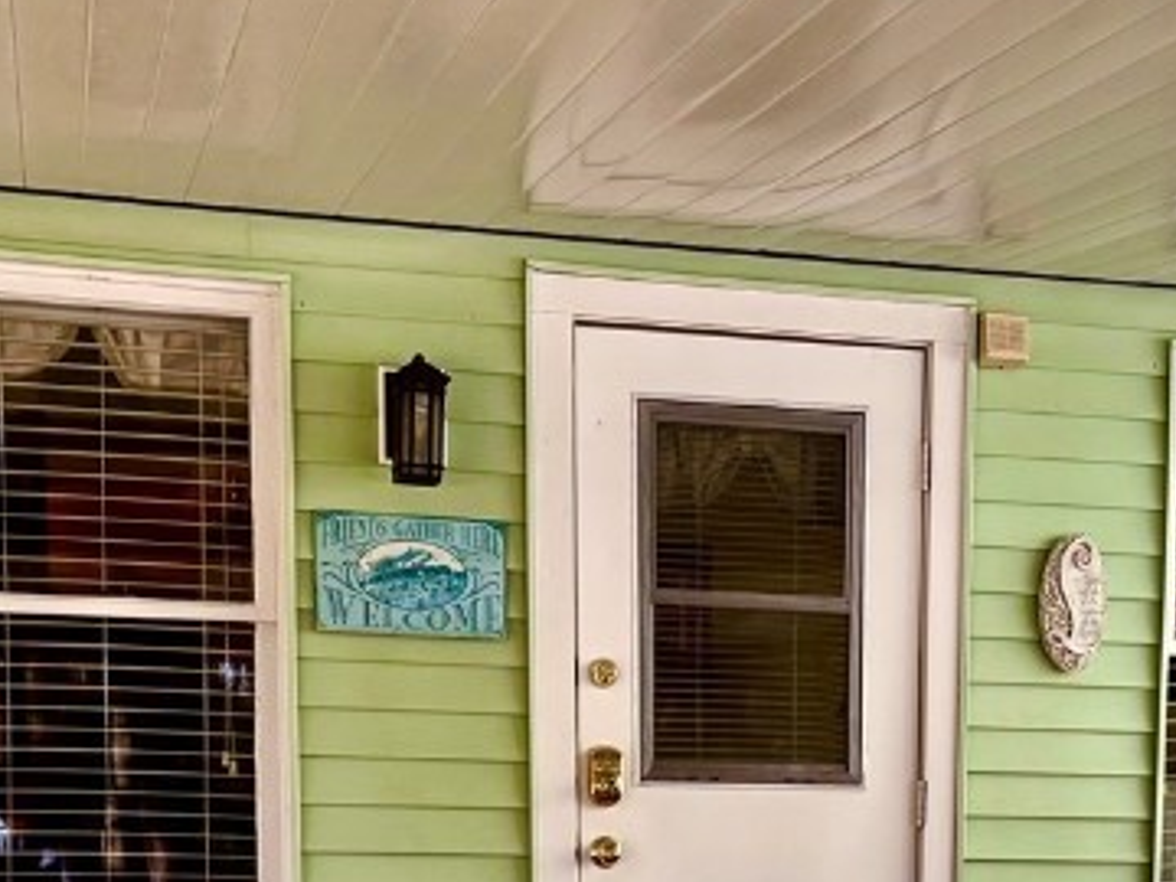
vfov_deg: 18.7
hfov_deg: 26.1
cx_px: 849
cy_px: 1104
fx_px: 2514
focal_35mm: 74
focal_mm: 5.96
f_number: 1.6
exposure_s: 1/279
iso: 64
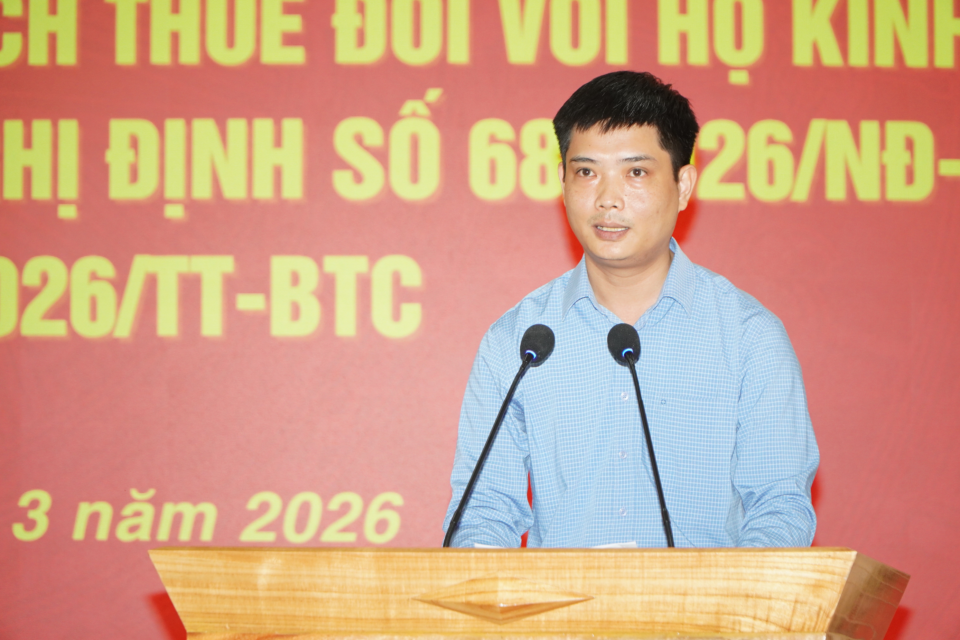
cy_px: 320
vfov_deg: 10.1
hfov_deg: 15.1
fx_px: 3627
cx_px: 479
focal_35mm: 136
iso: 1000
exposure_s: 1/160
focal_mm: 90
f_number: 4
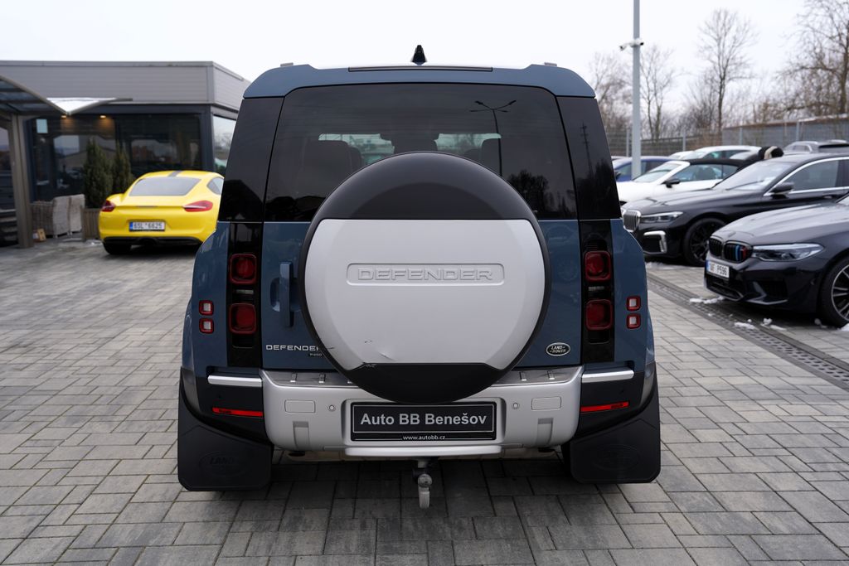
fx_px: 778
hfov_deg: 57.2
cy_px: 283
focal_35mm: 33
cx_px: 424
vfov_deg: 40.0
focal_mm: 33
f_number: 4.5
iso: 100
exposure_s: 1/100
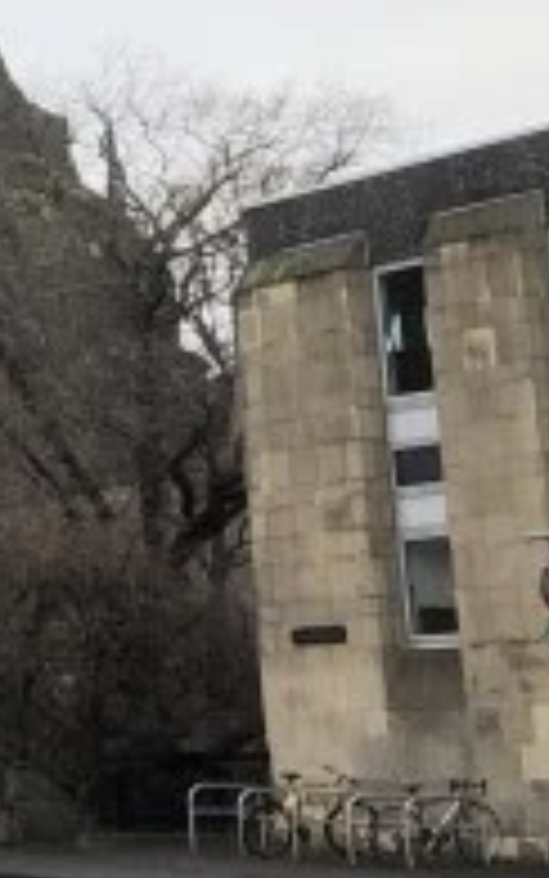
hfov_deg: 7.7
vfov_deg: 15.2
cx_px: -1332
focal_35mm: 137
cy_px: 232
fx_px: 3277
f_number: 1.8
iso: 20
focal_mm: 4
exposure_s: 1/585
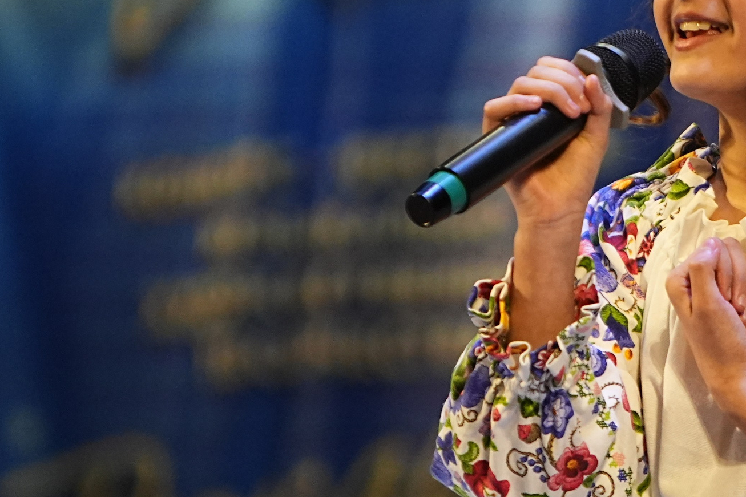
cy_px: 179
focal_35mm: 572
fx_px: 11851
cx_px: 659
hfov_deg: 3.6
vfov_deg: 2.4
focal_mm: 195
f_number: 2.8
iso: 3200
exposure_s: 1/400
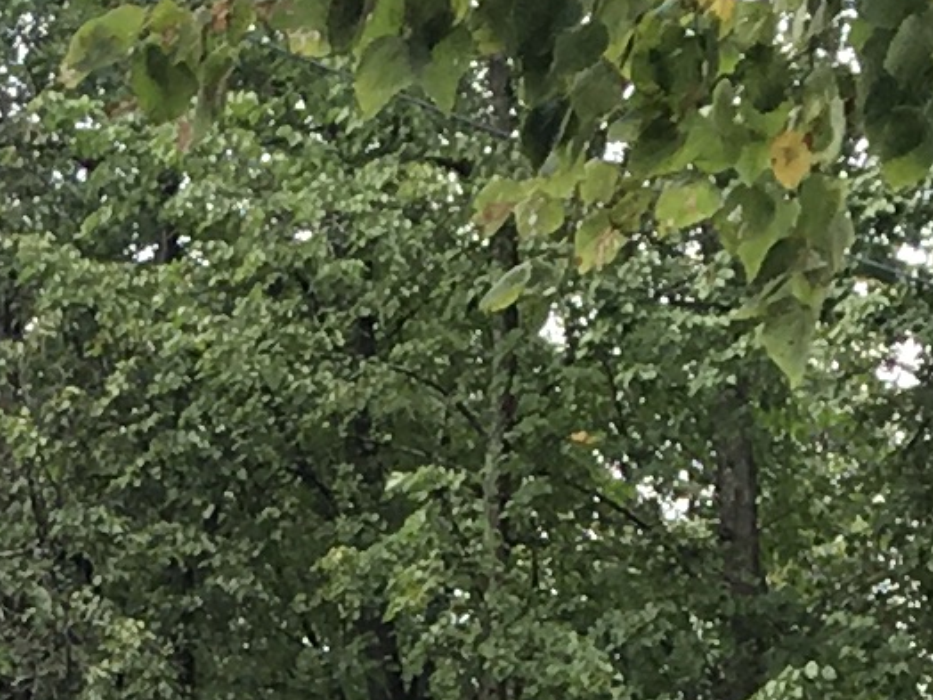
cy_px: 2560
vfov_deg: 5.9
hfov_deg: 8.9
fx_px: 6010
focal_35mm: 223
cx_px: 240
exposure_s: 1/234
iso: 25
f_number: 2.2
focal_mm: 4.15
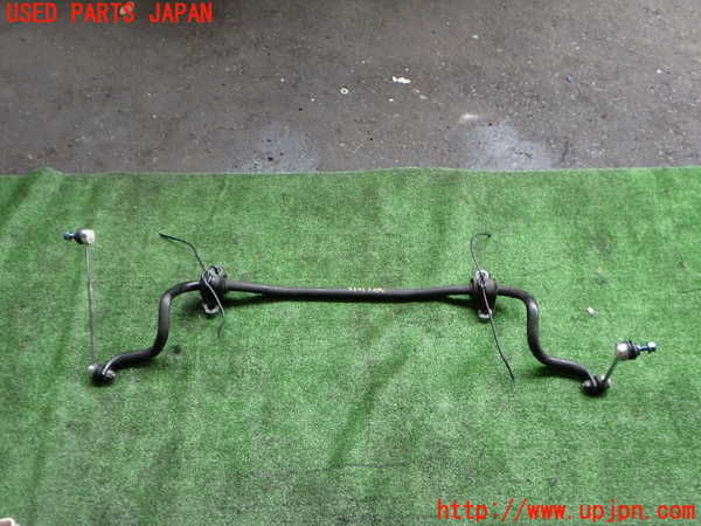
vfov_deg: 46.8
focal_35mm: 30
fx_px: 608
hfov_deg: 60.0
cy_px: 263
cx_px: 350
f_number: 2.3
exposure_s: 1/80
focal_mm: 5.4
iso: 200
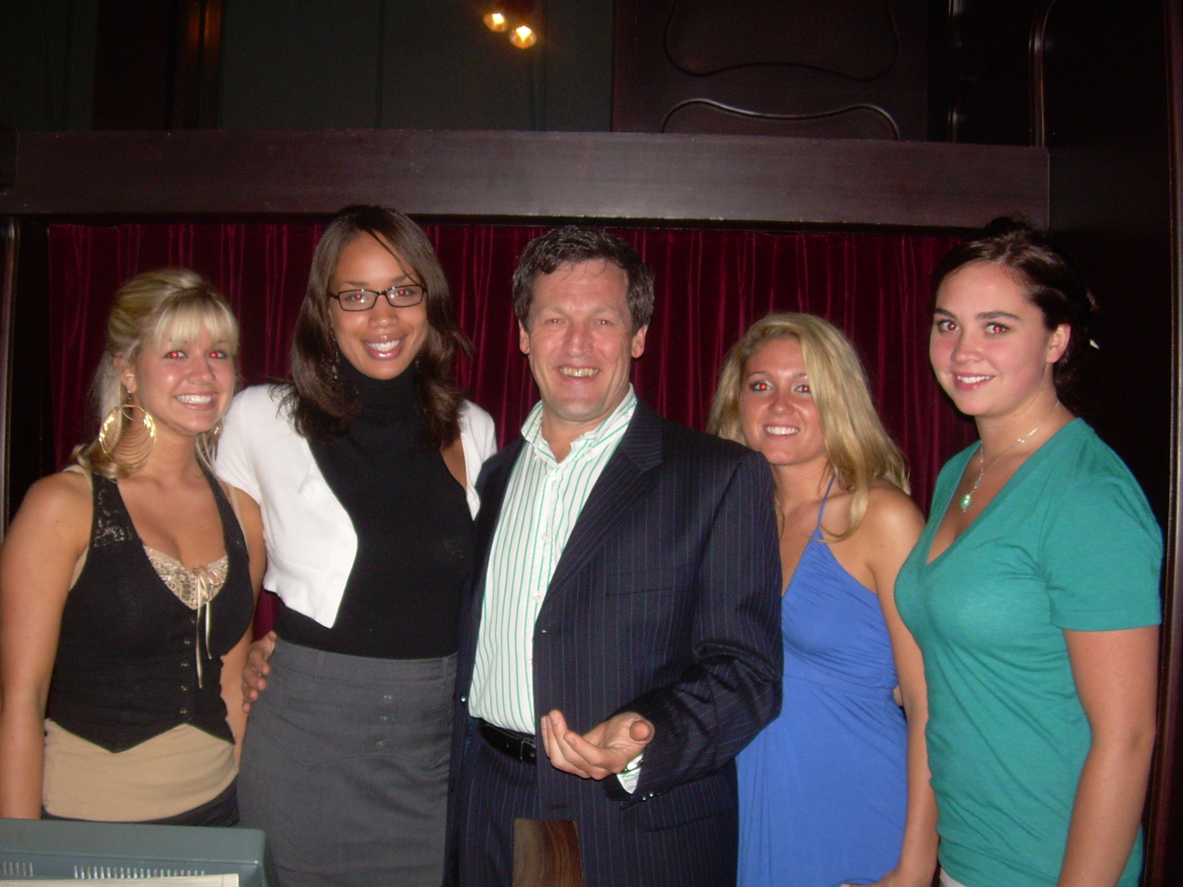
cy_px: 423
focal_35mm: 41
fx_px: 1401
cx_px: 547
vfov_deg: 35.1
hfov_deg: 45.7
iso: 130
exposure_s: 1/60
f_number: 2.8
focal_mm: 6.3
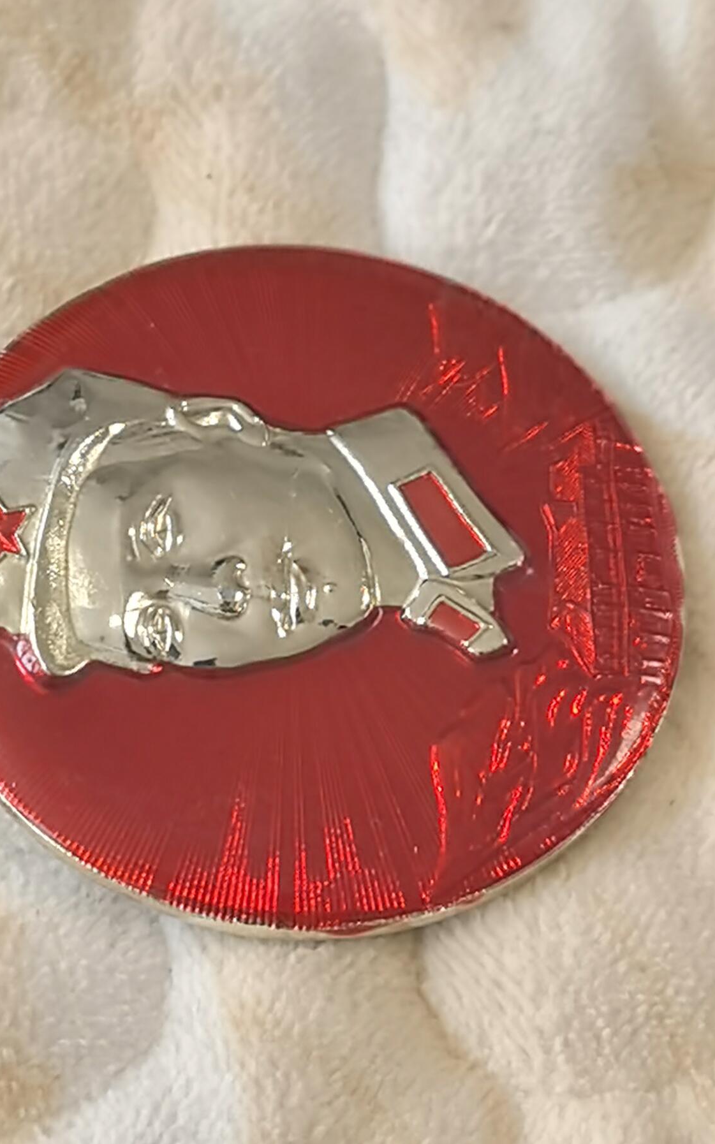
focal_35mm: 100
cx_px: 295
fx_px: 3118
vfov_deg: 20.8
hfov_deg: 13.1
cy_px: 571
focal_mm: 5.54
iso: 160
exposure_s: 1/119
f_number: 1.8
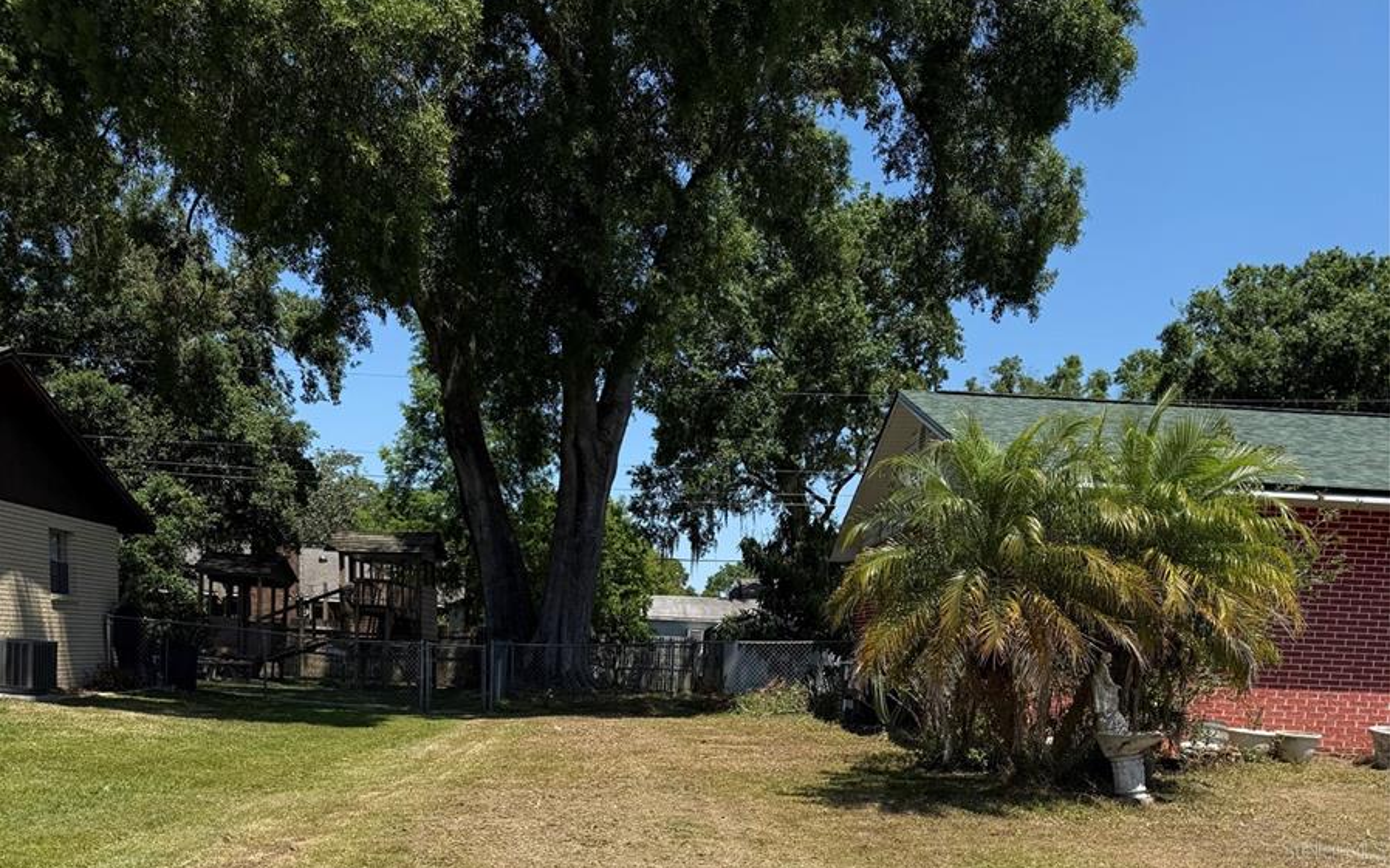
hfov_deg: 56.7
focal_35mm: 34
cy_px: 849
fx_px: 1288
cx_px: 695
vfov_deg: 34.2
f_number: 1.78
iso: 80
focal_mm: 6.76
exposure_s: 1/4405
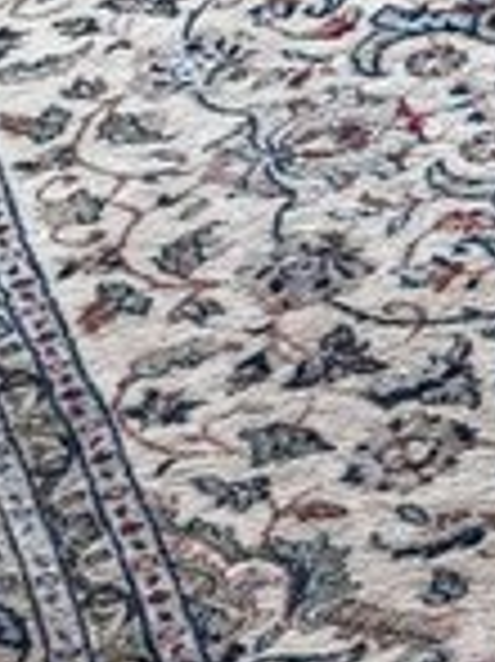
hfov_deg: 7.6
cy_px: -970
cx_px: 1028
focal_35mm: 185
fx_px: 3532
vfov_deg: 9.4
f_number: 1.78
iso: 200
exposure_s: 1/120
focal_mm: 6.76
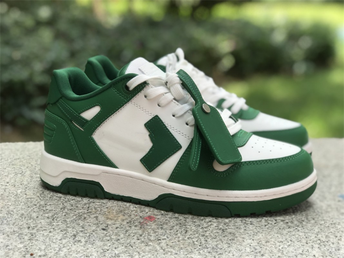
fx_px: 566
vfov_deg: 25.7
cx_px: 172
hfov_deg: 33.8
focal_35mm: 57
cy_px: 129
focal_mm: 6.6
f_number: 2.8
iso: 20
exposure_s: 1/130
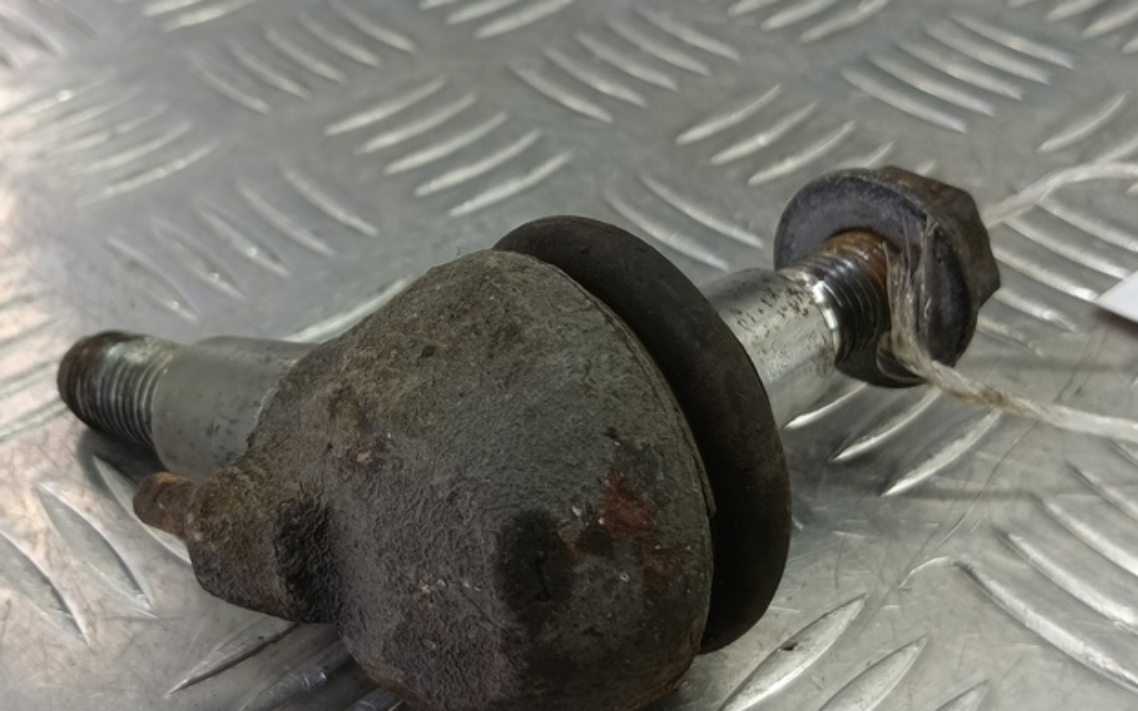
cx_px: 491
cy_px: 374
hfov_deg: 49.1
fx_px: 1241
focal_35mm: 40
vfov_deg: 32.0
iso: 140
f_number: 1.6
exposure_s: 1/50
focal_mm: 4.11
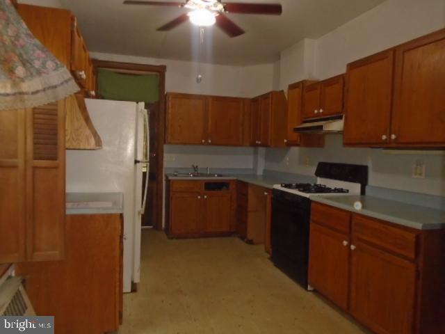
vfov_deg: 53.1
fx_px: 334
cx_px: 222
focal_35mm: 26
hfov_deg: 67.3
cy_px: 167
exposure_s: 1/30
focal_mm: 4.6
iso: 400
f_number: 3.2
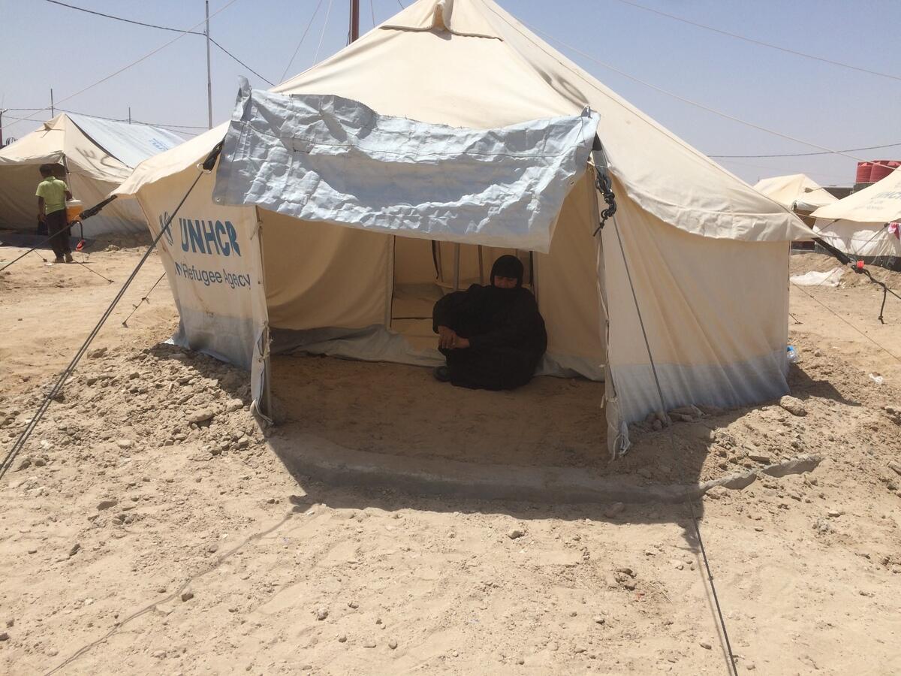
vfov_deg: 48.2
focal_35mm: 29
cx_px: 450
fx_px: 755
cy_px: 338
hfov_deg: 61.7
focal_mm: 4.15
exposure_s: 1/3731
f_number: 2.2
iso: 32
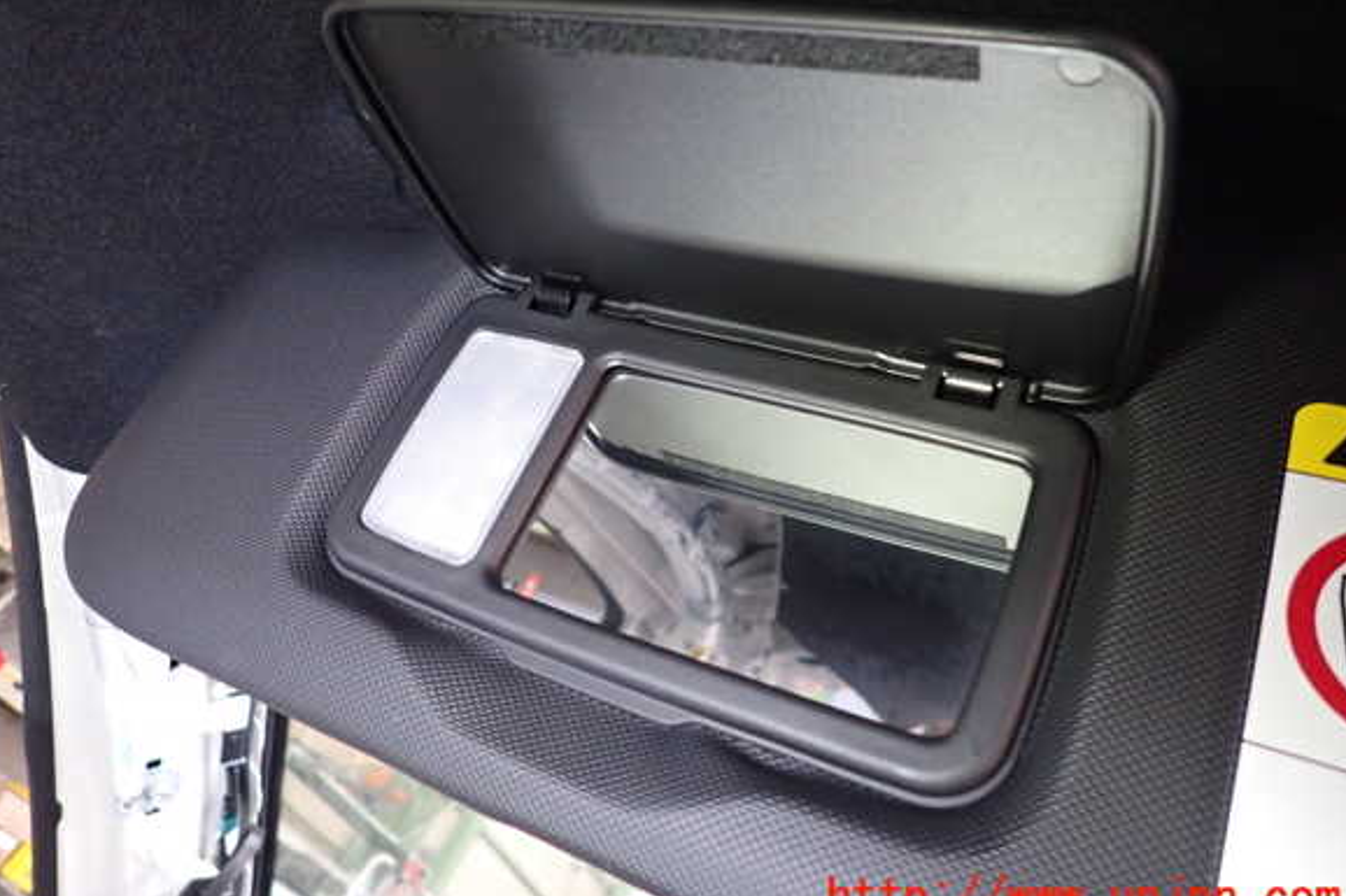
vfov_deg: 47.8
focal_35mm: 27
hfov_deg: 67.4
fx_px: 1009
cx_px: 654
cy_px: 405
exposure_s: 1/30
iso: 500
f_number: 2
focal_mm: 4.5
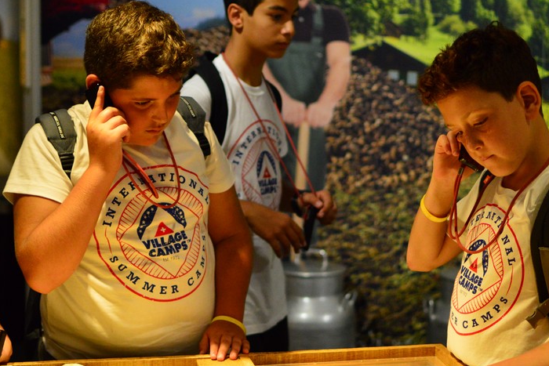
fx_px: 1170
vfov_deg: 17.8
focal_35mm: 77
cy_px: 165
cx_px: 286
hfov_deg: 26.4
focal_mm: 35
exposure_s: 1/1000
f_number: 1.8
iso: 1600
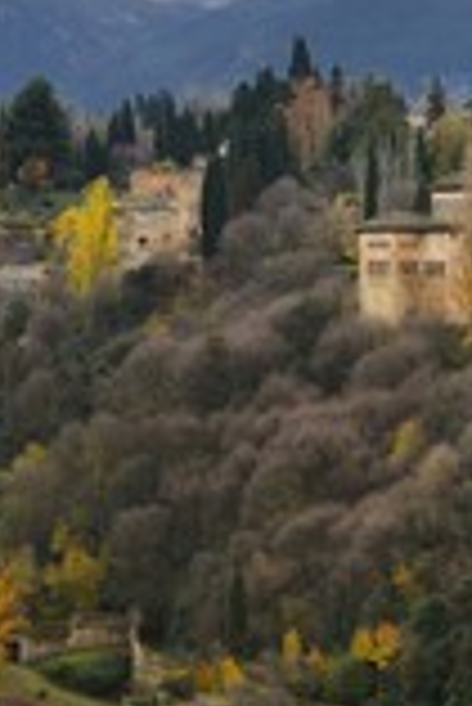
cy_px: 112
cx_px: 342
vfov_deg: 10.9
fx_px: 3669
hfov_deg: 7.4
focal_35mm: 187
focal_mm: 70
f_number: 8
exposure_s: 1/160
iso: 400
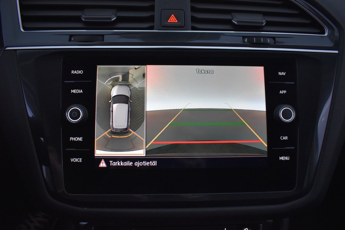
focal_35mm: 27
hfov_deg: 67.4
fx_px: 259
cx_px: 172
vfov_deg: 47.9
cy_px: 115
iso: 1600
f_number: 3.5
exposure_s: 1/60
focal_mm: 18
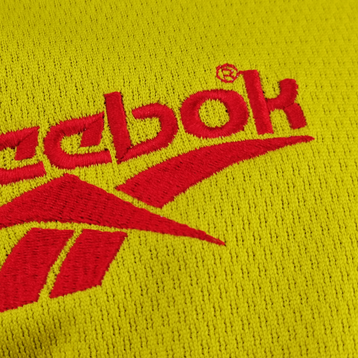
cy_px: 186
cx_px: 110
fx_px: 842
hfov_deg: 23.8
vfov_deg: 24.0
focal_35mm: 72
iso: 80
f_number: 1.8
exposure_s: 1/60
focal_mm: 5.58
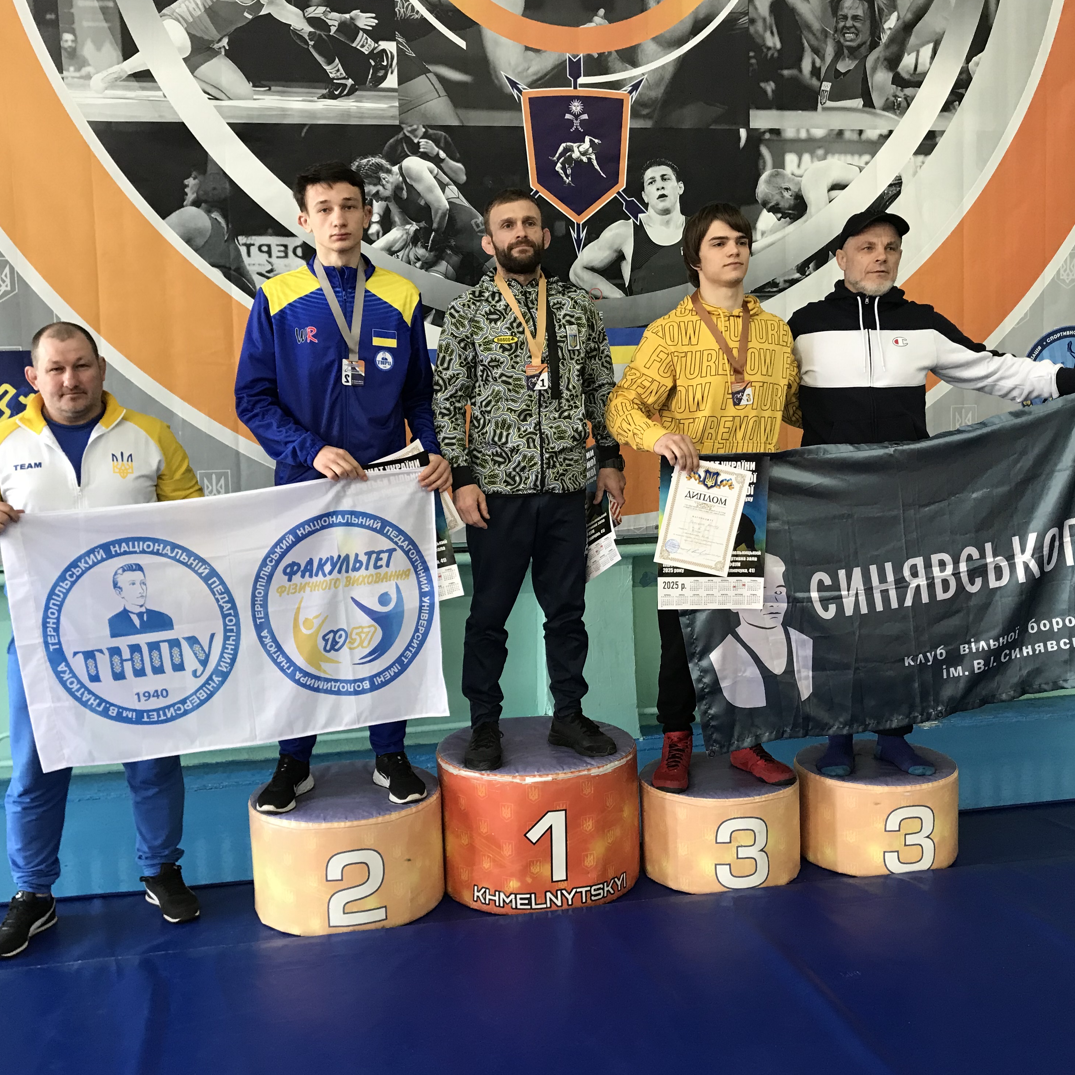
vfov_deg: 48.4
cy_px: 531
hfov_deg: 48.4
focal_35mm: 34
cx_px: 547
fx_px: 1195
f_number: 1.8
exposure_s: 1/25
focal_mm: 3.99
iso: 32
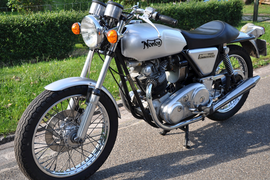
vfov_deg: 29.8
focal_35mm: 45
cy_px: 90
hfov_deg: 43.7
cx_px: 135
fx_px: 337
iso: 200
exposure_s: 1/160
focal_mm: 30
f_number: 6.3
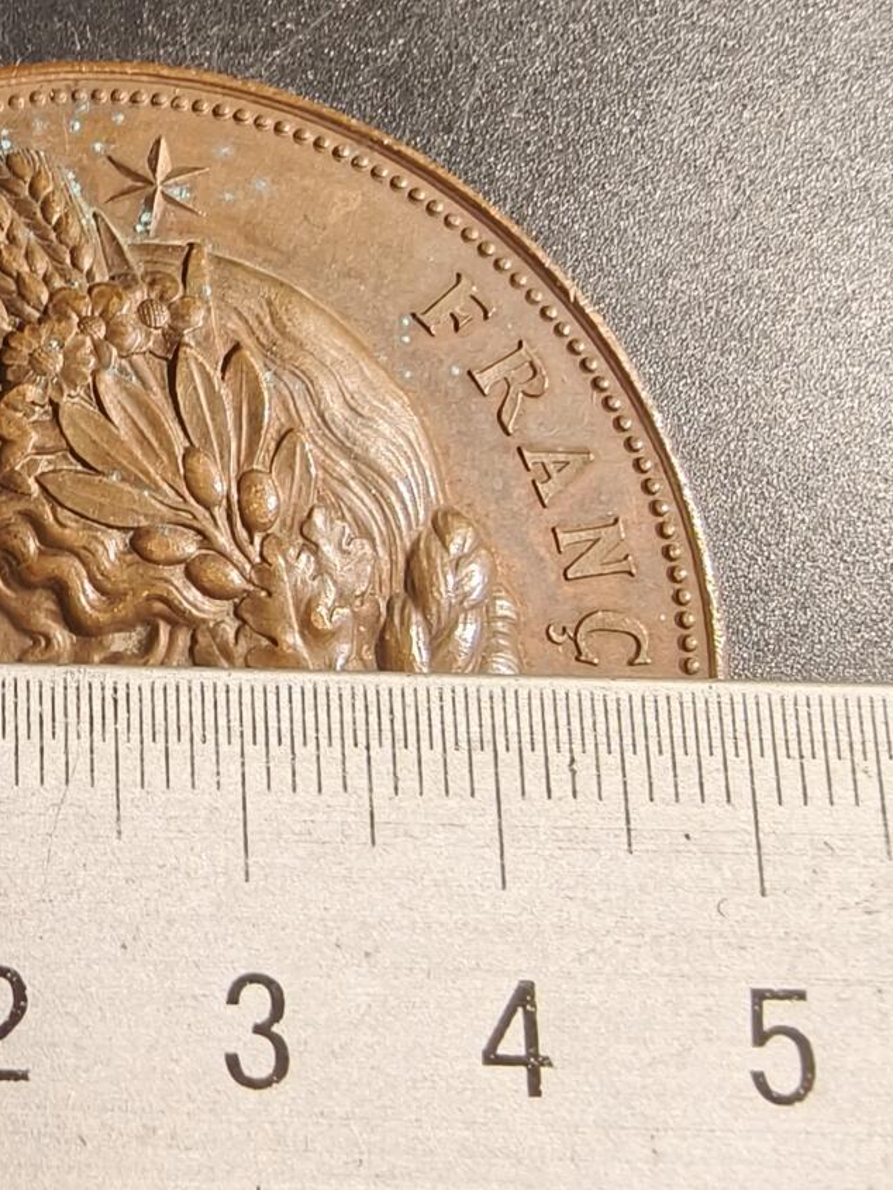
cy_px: 815
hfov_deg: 29.0
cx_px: 170
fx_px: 1685
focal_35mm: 49
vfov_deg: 38.4
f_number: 2
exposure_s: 1/100
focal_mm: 2.32
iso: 250
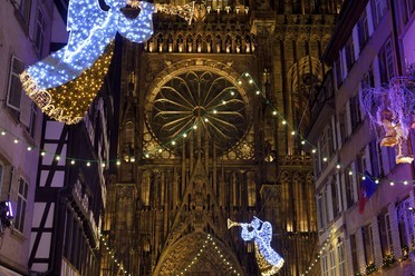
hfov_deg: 38.2
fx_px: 599
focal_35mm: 52
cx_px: 211
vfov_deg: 26.0
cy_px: 135
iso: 800
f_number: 4
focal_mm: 46
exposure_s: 1/25
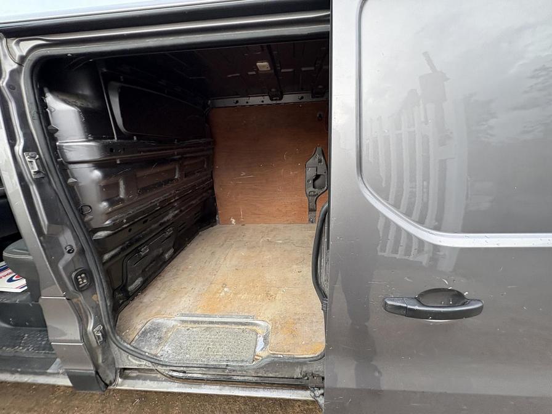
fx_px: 223
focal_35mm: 14
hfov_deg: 102.1
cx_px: 276
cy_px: 207
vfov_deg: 85.7
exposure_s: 1/99
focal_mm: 2.22
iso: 80
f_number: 2.2
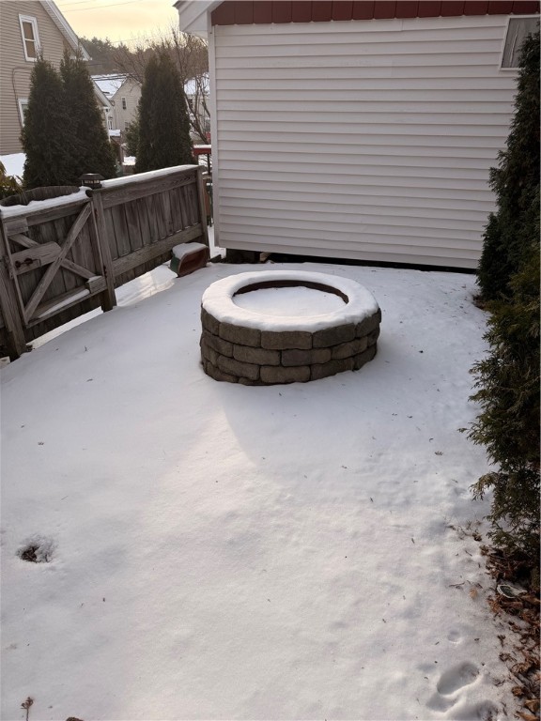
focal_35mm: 24
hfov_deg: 56.8
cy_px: 360
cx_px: 270
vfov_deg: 71.6
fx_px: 500
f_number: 1.78
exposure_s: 1/1855
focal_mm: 6.76
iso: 80
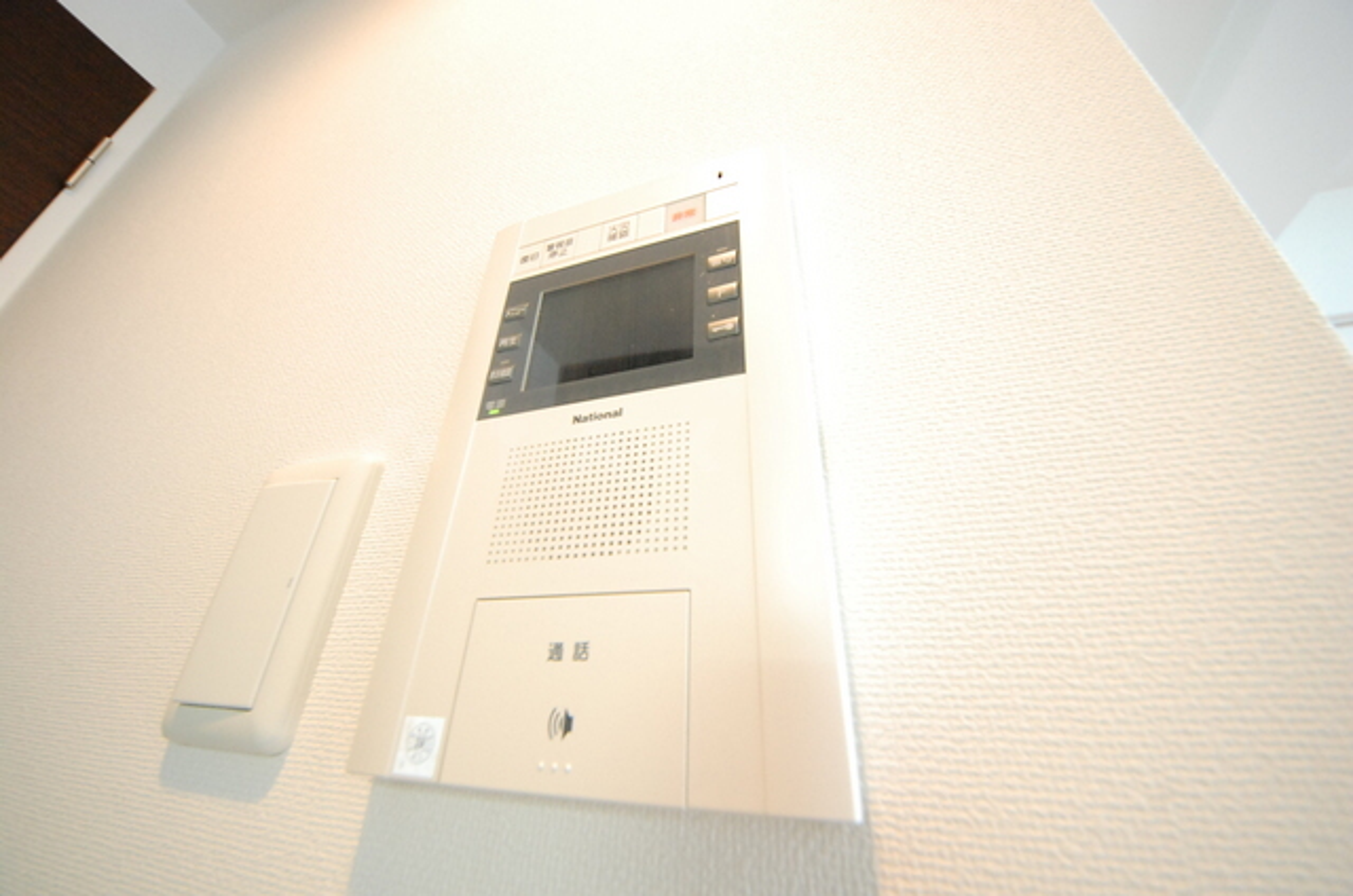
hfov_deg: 112.7
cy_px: 448
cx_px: 676
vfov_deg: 89.8
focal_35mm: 12
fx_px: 450
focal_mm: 8
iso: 1600
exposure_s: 1/25
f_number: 4.5
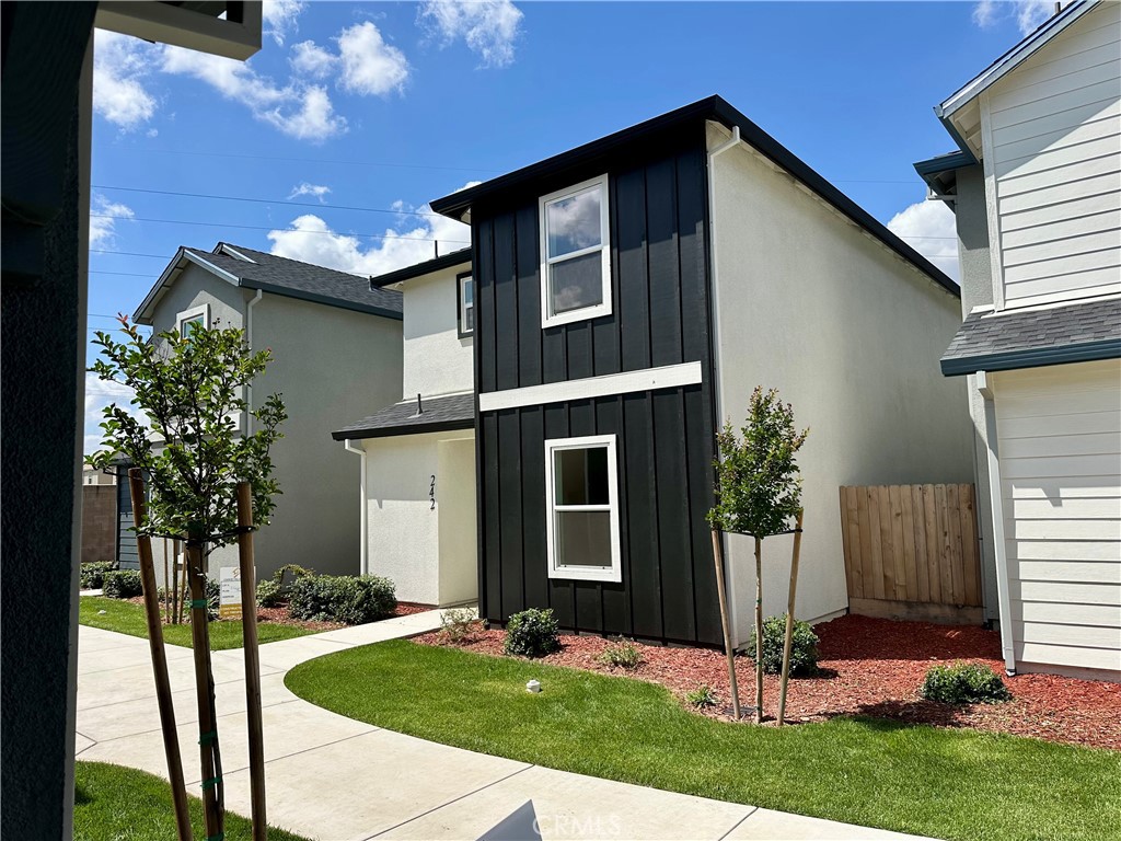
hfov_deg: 71.6
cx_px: 560
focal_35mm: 24
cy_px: 420
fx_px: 777
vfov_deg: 56.8
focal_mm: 6.86
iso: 80
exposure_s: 1/4545
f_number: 1.78
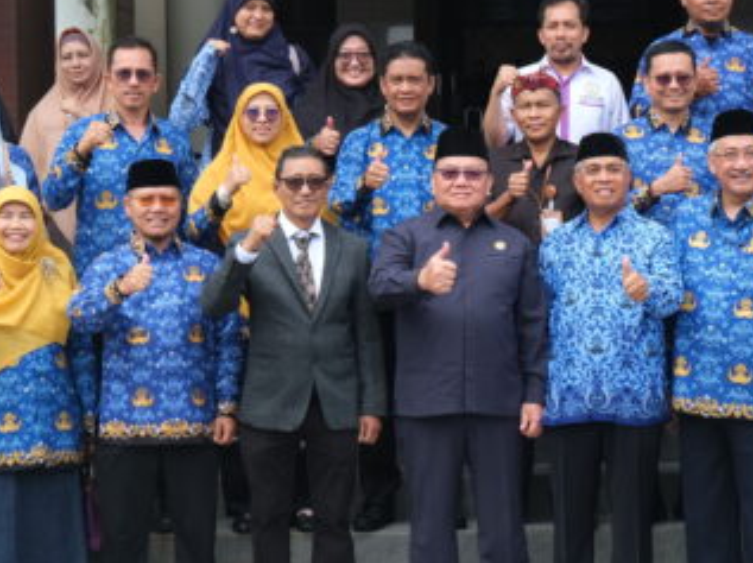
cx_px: 556
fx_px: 2216
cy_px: 272
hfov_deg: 19.2
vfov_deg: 14.5
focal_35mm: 102
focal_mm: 28
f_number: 6.4
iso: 160
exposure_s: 1/105
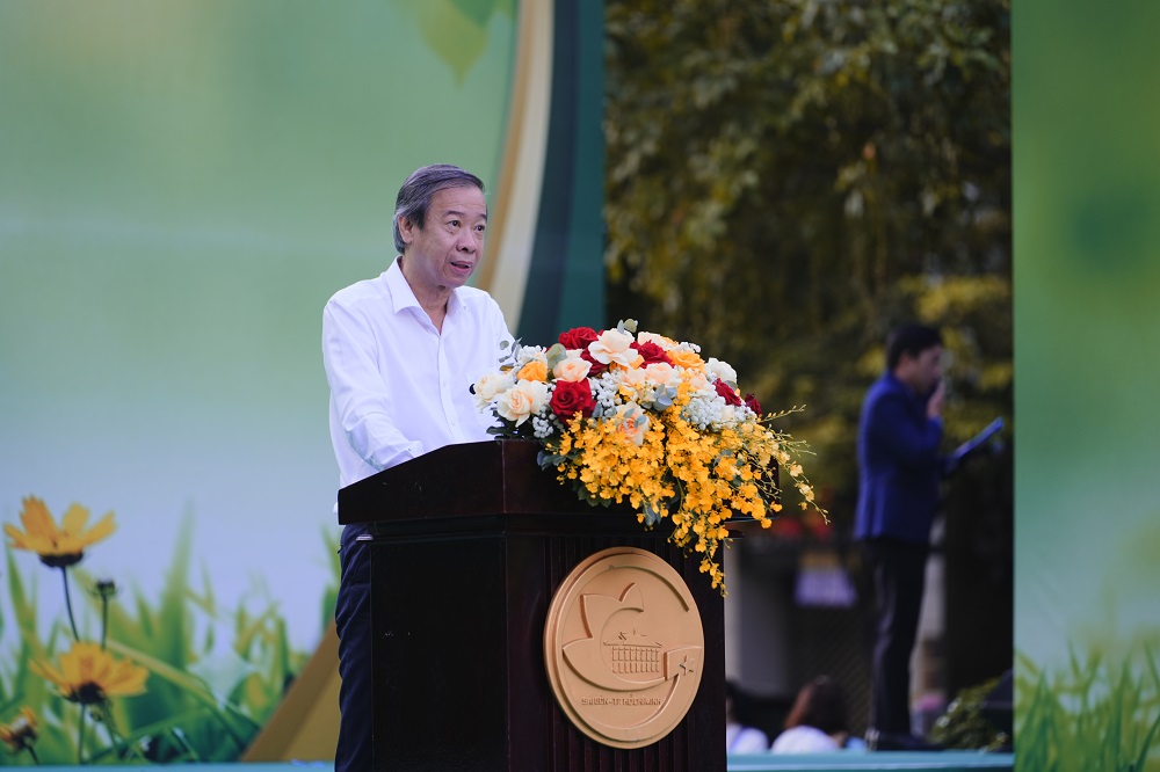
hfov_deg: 13.7
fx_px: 4831
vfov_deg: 9.1
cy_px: 386
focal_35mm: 150
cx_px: 580
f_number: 2.8
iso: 320
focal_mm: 150
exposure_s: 1/250
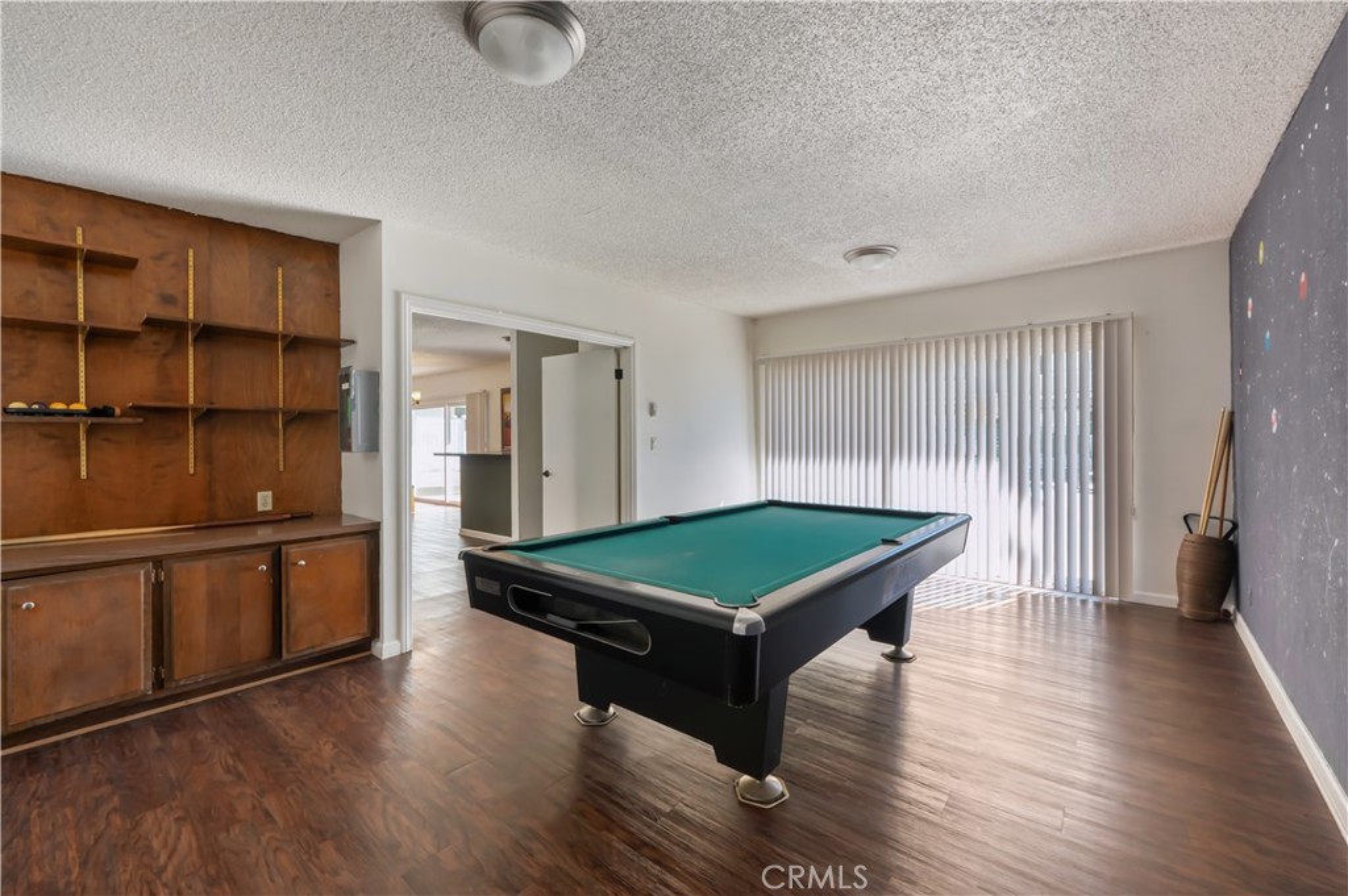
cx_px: 674
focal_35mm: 14
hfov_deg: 104.3
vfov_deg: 81.1
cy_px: 448
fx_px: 524
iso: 100
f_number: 9
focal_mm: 14
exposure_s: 1/60
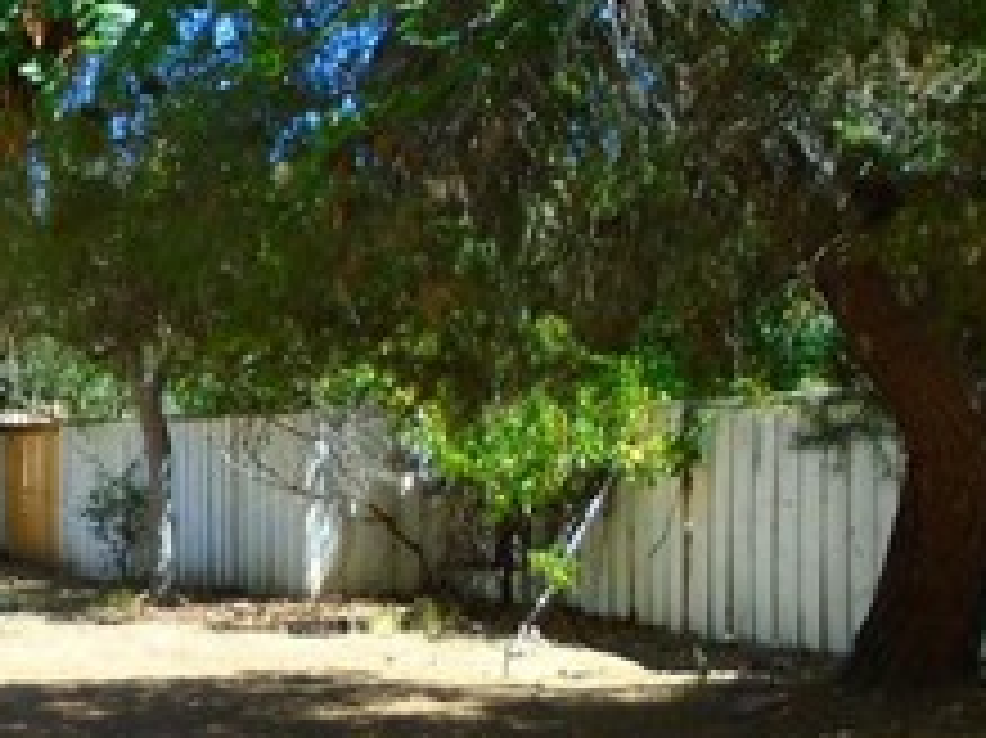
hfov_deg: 23.7
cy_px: 522
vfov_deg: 19.3
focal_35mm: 76
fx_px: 2164
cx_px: -153
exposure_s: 1/250
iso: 100
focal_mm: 4.6
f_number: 3.2
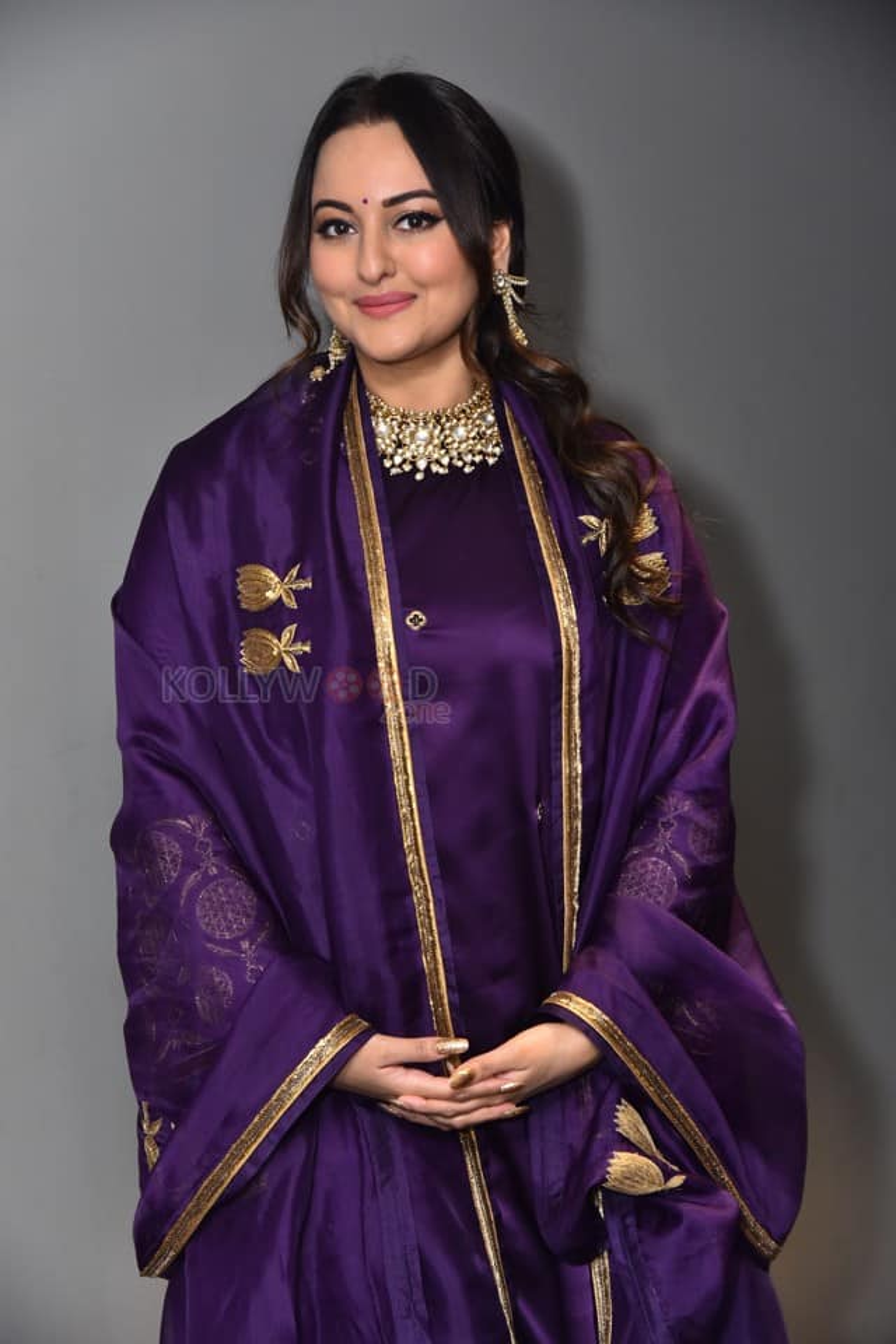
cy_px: 672
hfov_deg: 16.7
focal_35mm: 82
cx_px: 448
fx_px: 3061
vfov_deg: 24.8
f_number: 5
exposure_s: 1/125
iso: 1600
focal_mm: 82
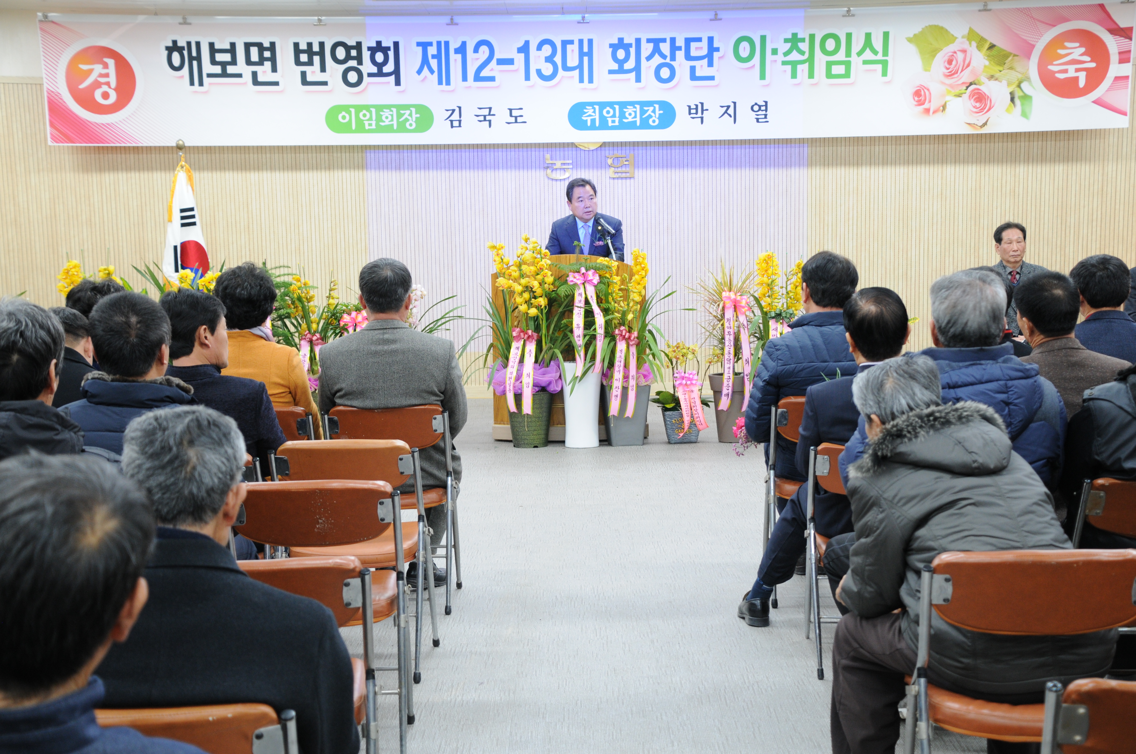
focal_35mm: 52
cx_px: 568
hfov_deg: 37.9
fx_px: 1655
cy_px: 377
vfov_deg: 25.7
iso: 500
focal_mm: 35
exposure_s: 1/20
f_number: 4.2
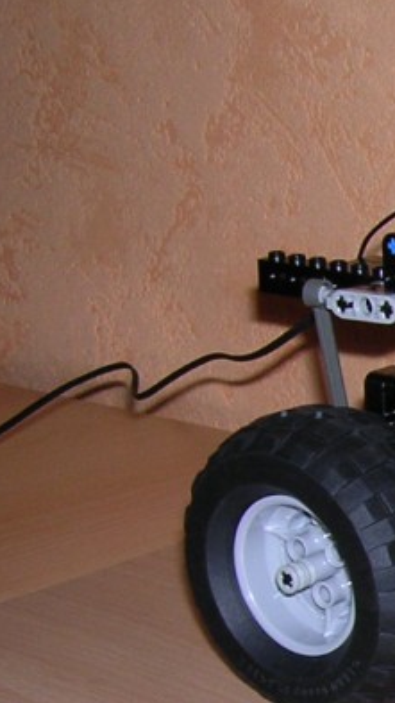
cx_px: 853
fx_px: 2011
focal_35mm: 108
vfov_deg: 19.5
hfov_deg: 10.2
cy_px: 590
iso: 100
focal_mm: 5.8
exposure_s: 1/60.1
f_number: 2.8
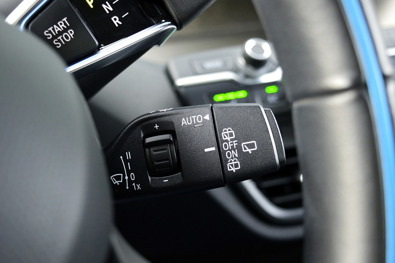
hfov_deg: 35.1
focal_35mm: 57
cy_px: 132
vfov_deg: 23.8
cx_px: 198
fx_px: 625
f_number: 4.8
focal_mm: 38
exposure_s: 1/40
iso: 800
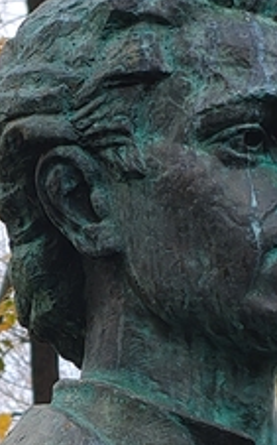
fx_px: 4148
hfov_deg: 3.8
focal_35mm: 343
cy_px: 612
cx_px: 151
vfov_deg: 6.1
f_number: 2.65
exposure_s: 1/131
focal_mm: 13.85
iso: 80
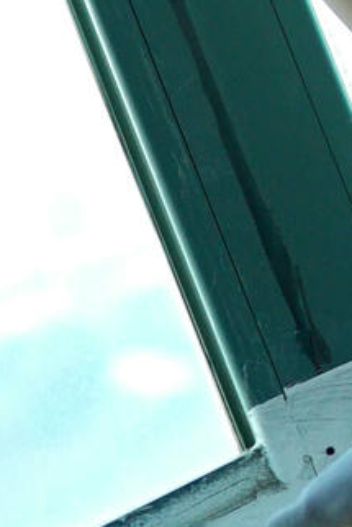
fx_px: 2315
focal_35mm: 158
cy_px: -444
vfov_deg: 11.9
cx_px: 774
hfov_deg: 8.2
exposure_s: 1/320
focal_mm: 24
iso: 640
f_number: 1.4
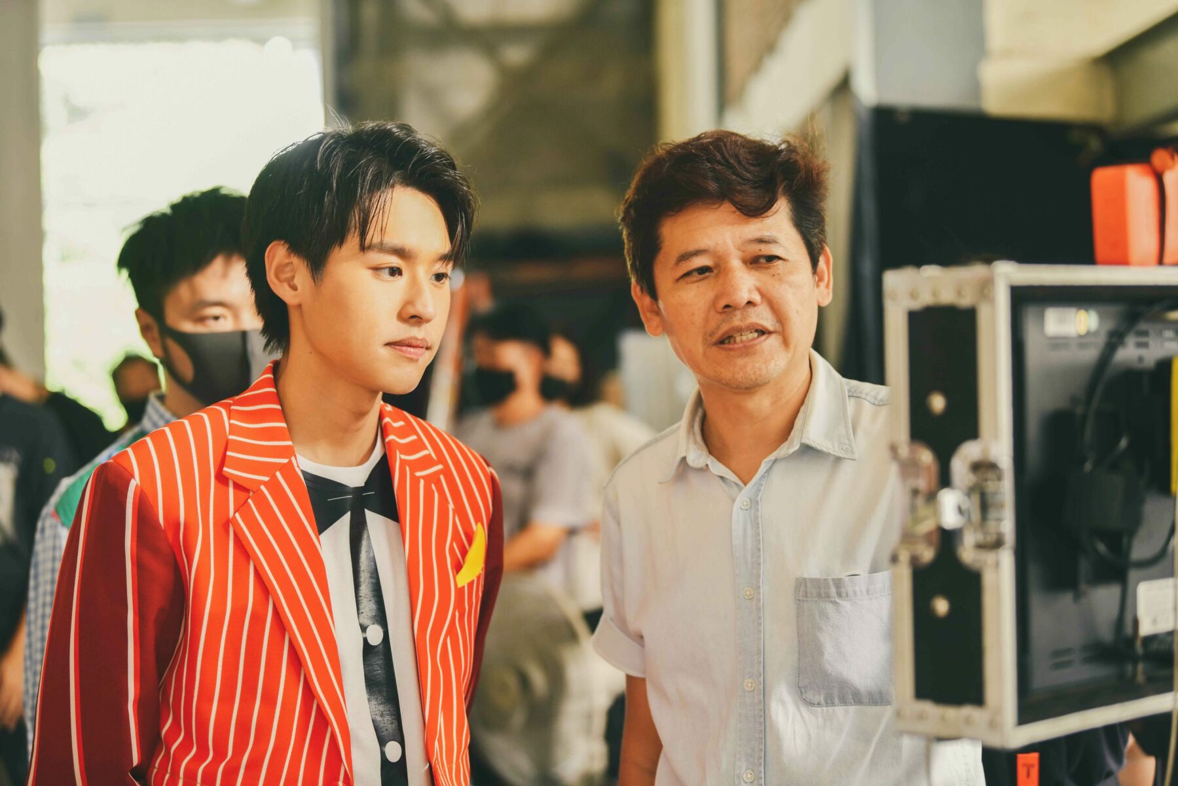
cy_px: 393
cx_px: 589
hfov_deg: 28.8
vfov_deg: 19.5
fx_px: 2291
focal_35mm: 70
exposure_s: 1/100
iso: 400
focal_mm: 70
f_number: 2.8
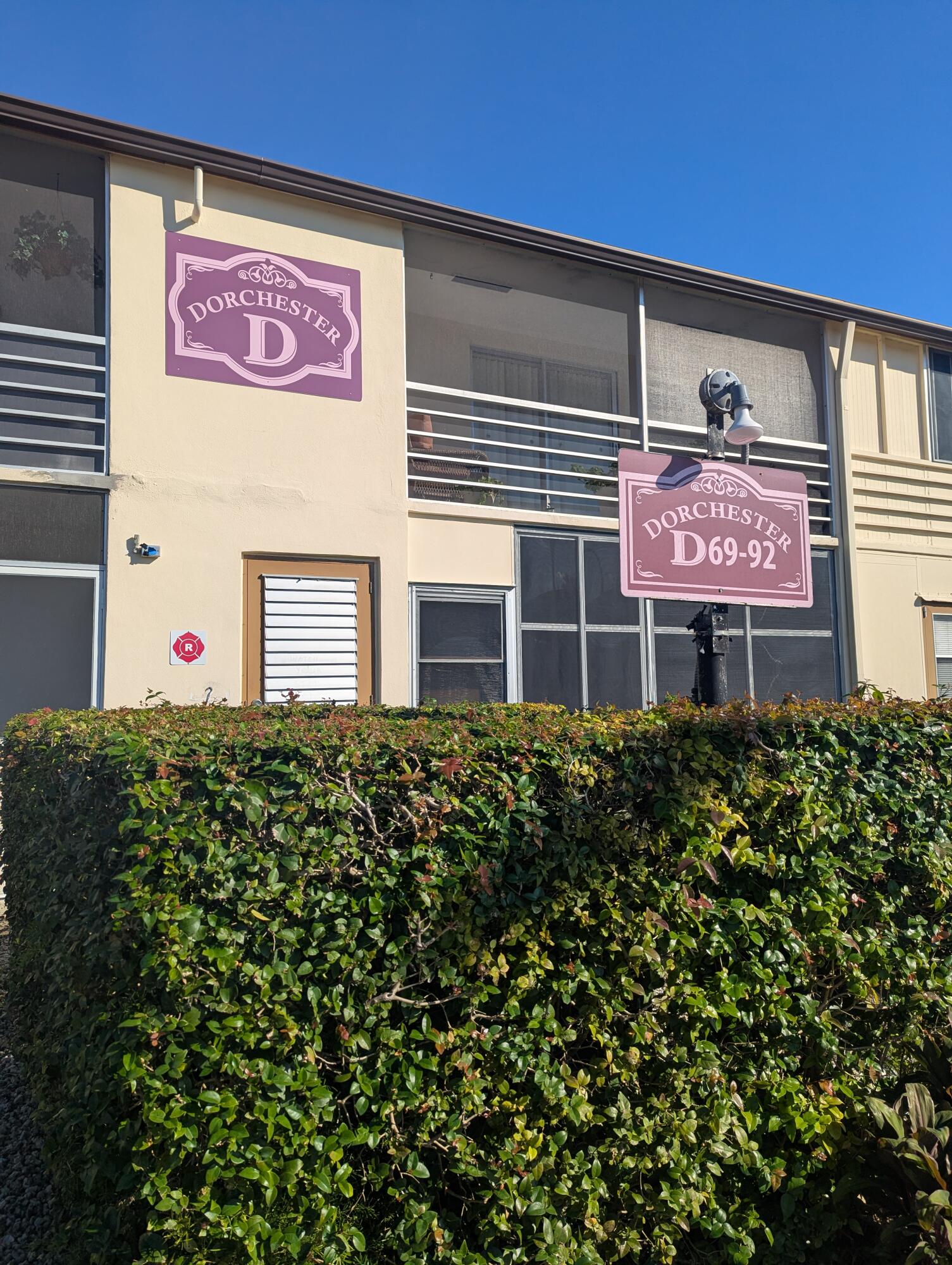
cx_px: 476
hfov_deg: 56.9
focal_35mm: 24
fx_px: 878
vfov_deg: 71.5
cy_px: 632
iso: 44
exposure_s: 1/2833
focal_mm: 6.81
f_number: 1.85
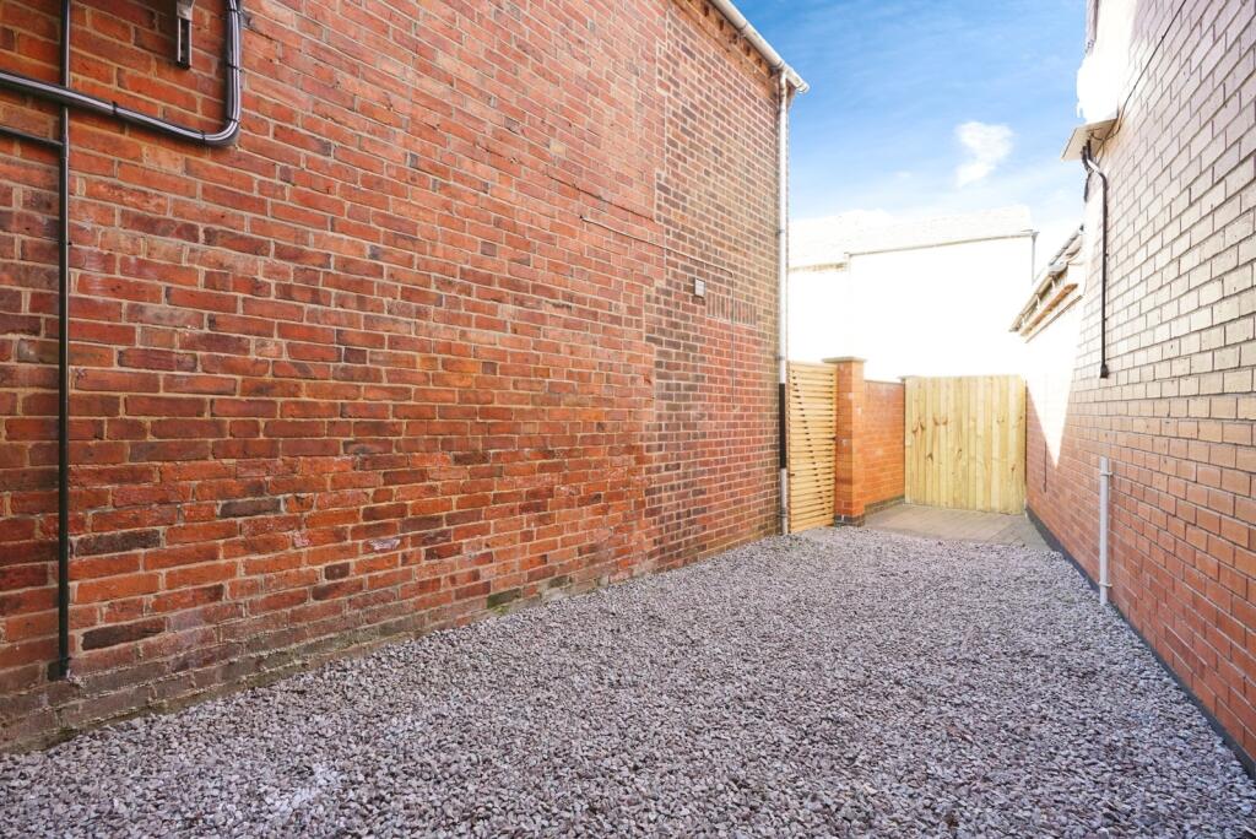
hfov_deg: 96.7
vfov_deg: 73.8
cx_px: 628
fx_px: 559
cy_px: 420
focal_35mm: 16
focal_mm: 16
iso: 1250
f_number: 9
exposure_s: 1/125
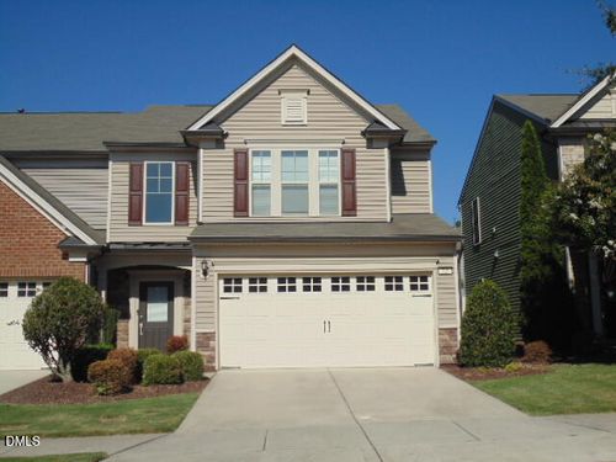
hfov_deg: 45.8
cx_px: 308
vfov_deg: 35.1
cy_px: 231
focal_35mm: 41
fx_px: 730
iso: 80
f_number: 11.3
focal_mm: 7.4
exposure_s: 1/200
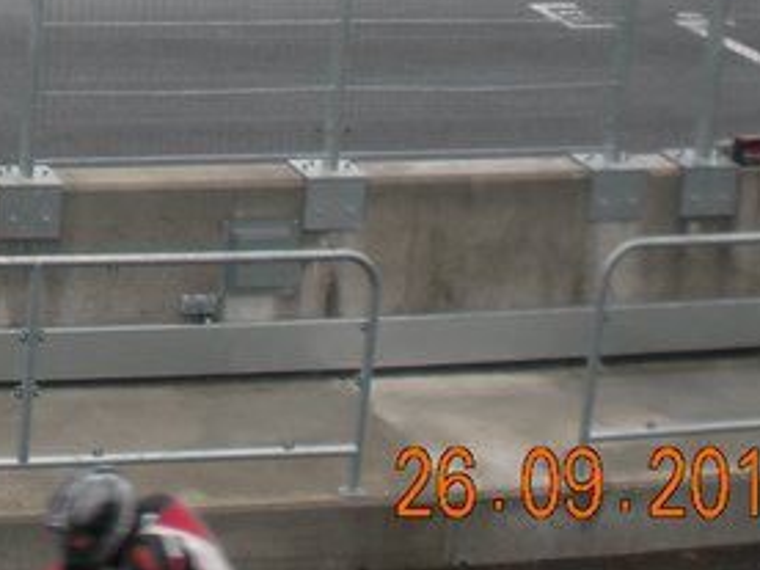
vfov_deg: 11.1
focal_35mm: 127
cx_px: -135
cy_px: -333
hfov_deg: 15.0
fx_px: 2788
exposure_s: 1/244
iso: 64
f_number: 3.5
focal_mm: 6.3
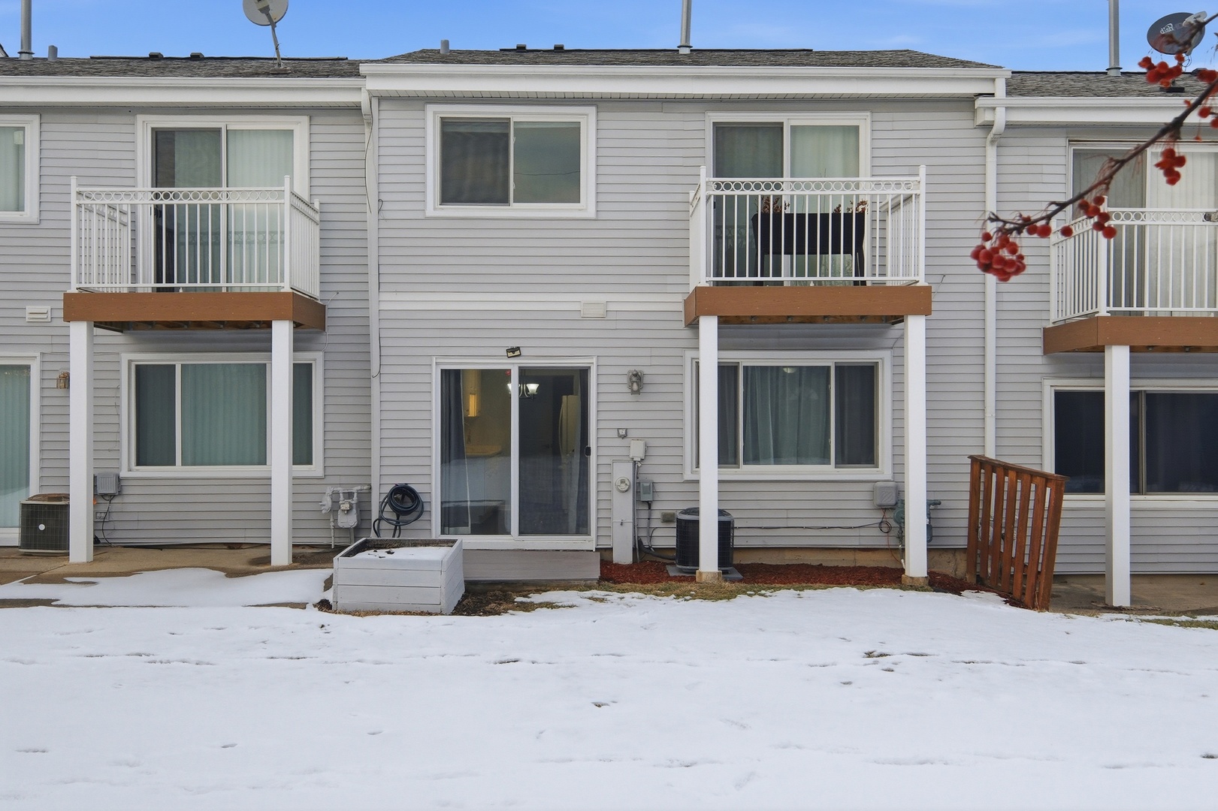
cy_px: 406
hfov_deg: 53.1
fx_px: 1218
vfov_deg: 36.9
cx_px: 609
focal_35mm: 36
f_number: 7.1
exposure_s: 1/5000
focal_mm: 24
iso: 800
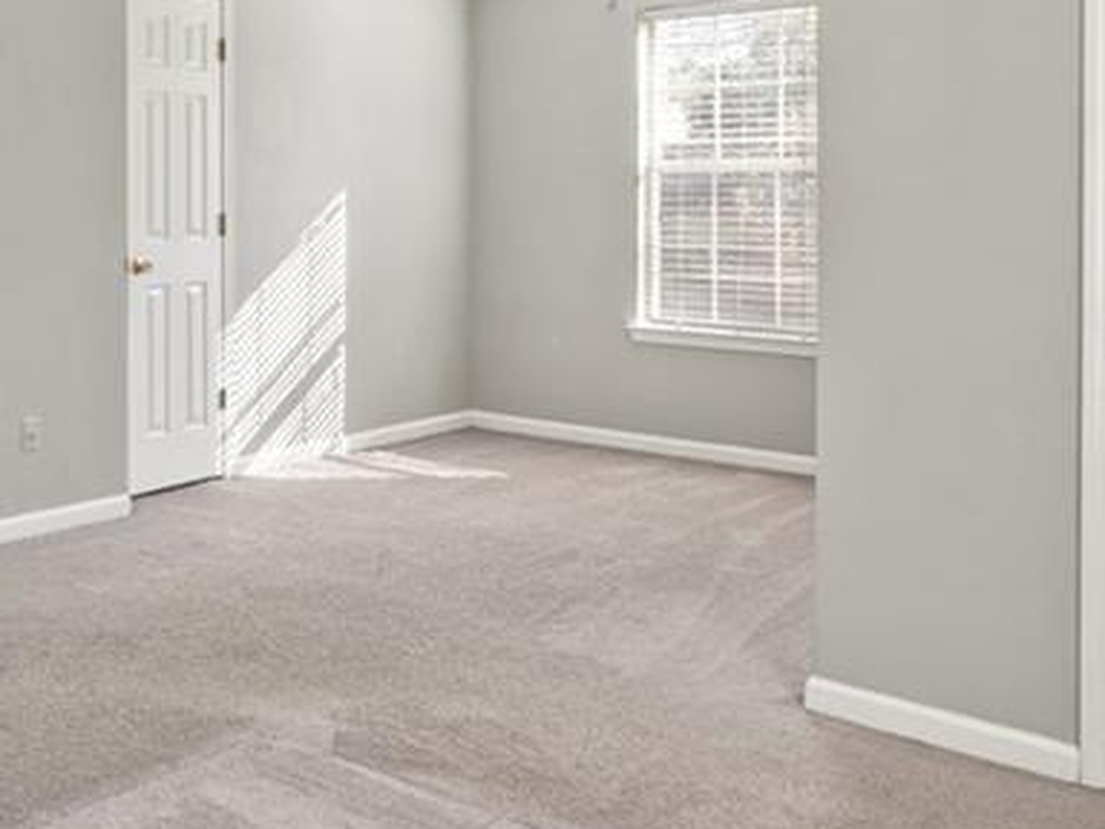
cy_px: 282
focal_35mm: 41
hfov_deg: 40.6
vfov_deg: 34.8
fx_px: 1309
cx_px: 23
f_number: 6.3
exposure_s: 1/30
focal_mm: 16
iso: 1250
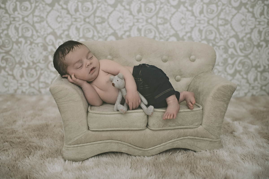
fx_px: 261
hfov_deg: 54.5
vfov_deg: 37.8
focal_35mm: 35
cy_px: 90
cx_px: 134
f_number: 2.5
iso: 200
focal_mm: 35
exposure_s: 1/250
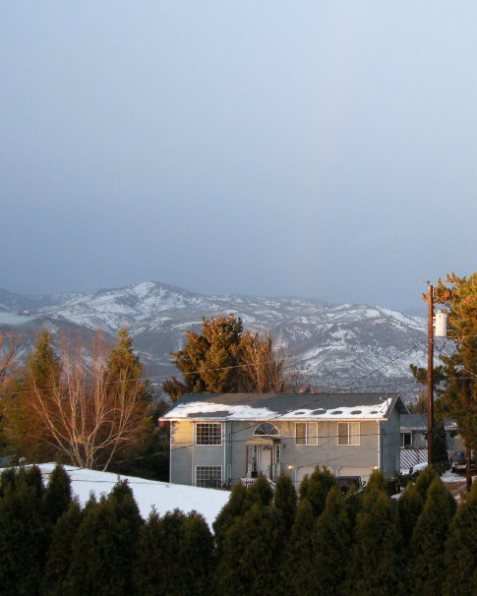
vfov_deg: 30.9
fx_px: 1076
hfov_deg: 24.3
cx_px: 433
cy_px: 264
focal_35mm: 61
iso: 253
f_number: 2.8
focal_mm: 7.9
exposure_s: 1/56.8
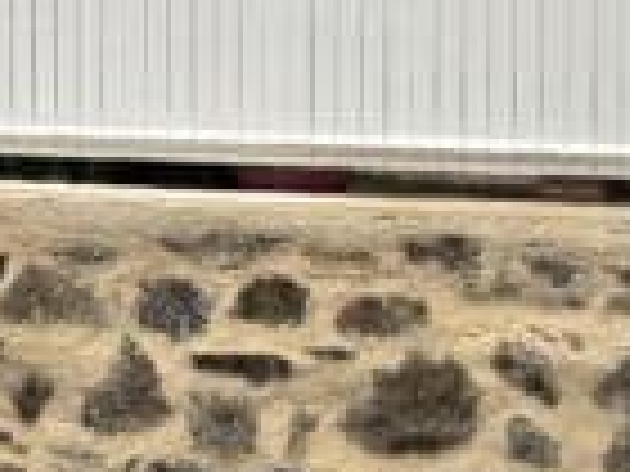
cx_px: -410
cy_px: 0
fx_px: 3458
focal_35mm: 190
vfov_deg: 7.8
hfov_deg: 10.0
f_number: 1.6
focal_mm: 5.96
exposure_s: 1/437
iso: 50
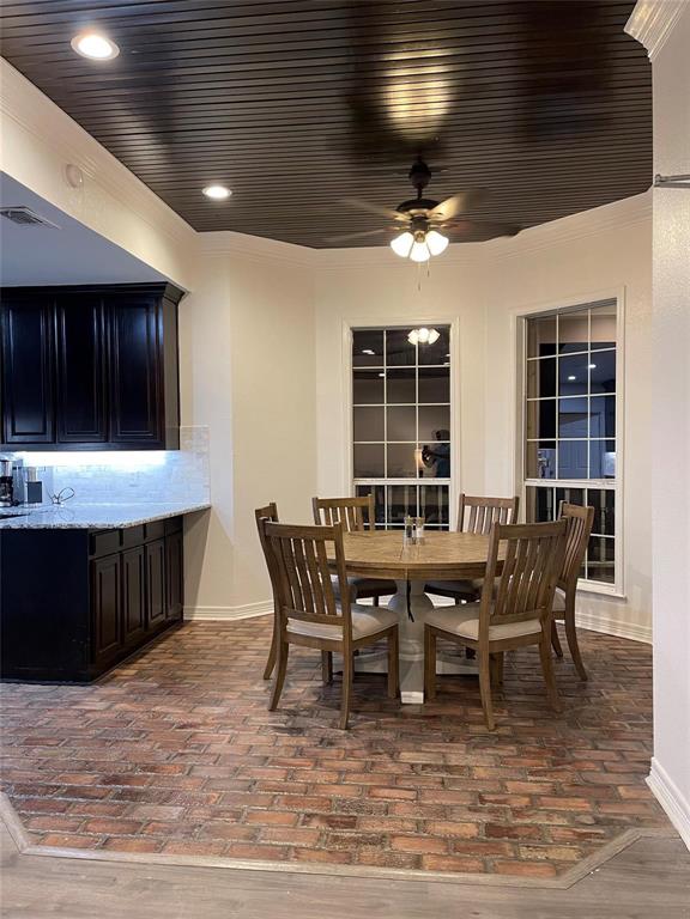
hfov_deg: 53.1
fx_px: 691
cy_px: 460
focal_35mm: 26
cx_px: 345
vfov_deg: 67.3
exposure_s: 1/60
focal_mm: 5.1
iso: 250
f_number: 1.6
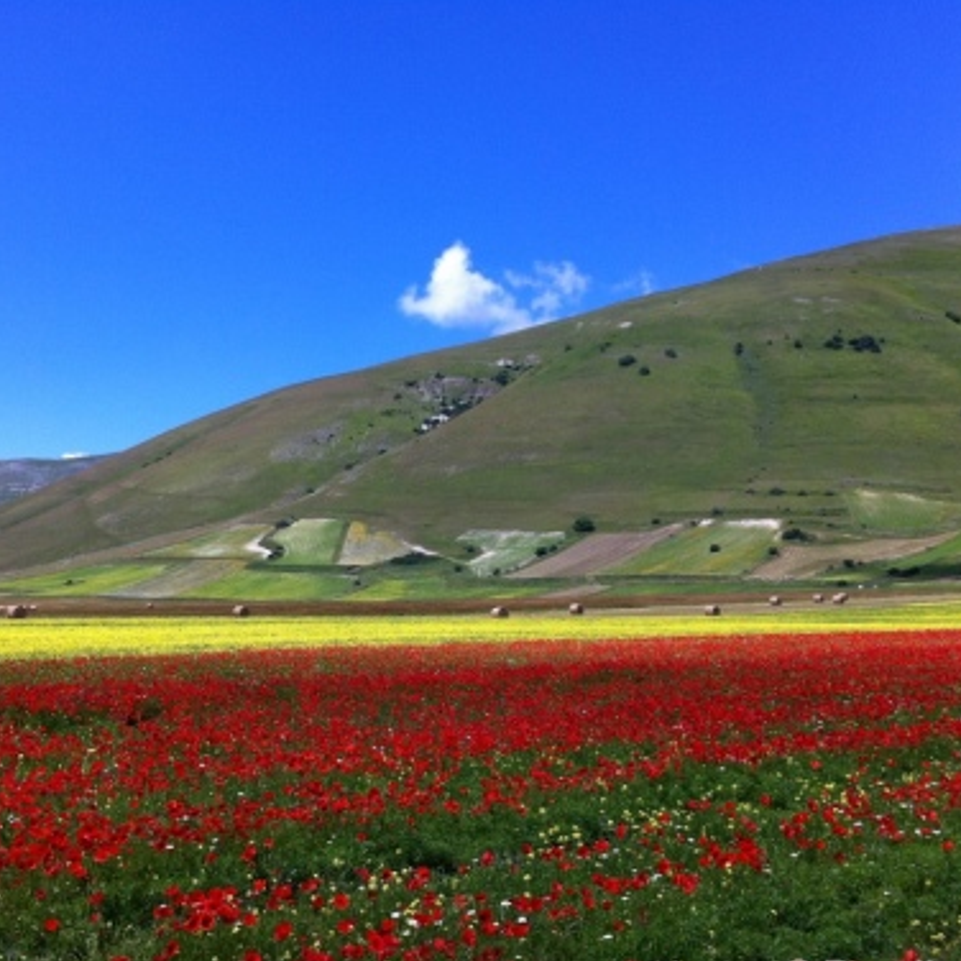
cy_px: 506
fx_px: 1382
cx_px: 413
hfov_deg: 38.3
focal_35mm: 44
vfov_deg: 38.3
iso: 80
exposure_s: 1/1207
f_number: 2.8
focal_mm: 3.85
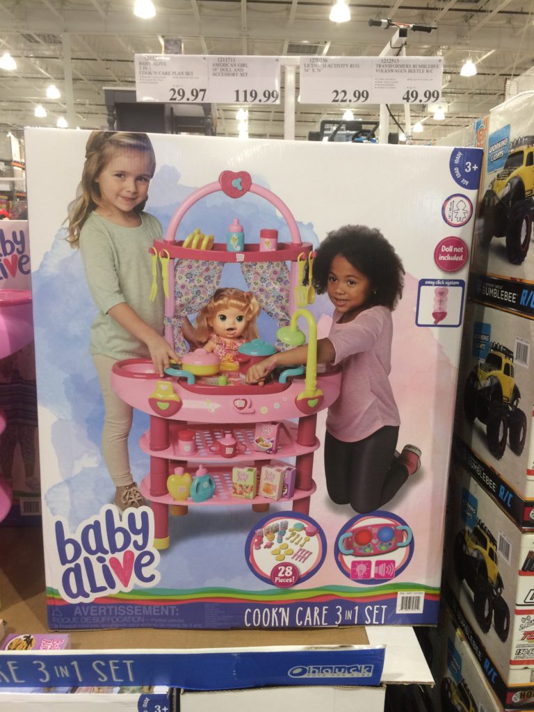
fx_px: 596
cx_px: 267
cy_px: 356
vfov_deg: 61.7
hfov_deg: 48.2
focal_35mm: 29
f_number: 2.2
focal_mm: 4.15
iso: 80
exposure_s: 1/30
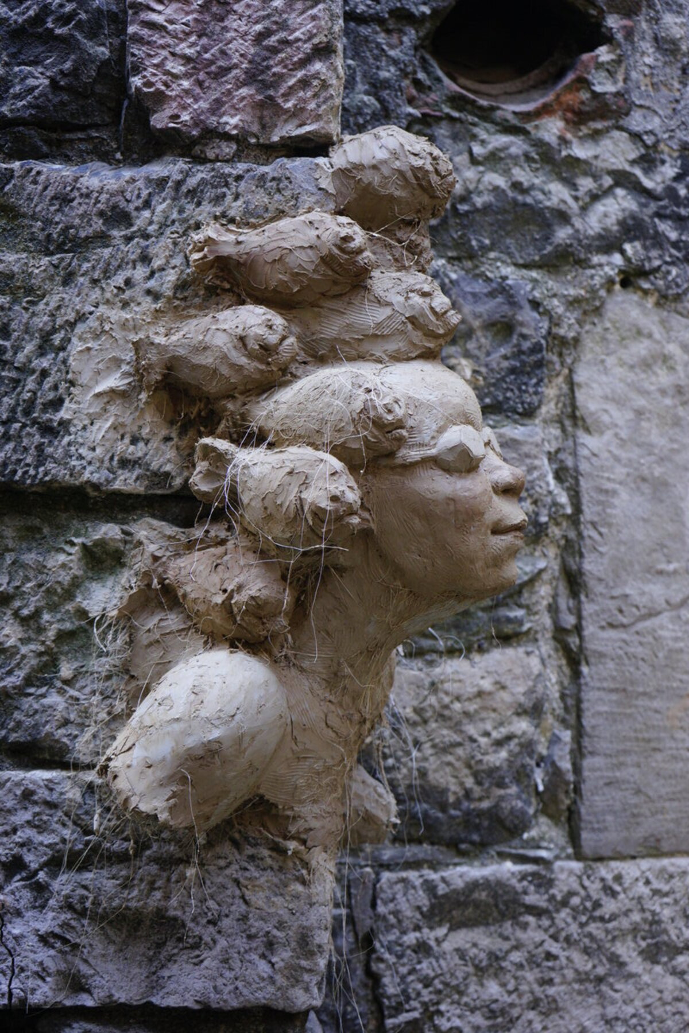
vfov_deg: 35.1
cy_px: 516
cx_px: 344
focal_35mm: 57
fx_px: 1636
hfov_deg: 23.8
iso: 2000
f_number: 5.6
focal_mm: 57
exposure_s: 1/80
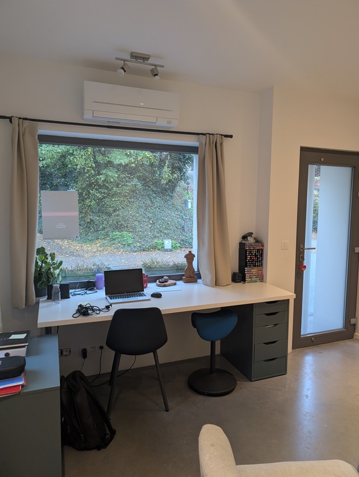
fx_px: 331
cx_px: 180
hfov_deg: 56.9
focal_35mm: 24
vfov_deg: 71.5
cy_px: 238
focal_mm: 6.9
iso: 164
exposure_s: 1/23.8
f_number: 1.68
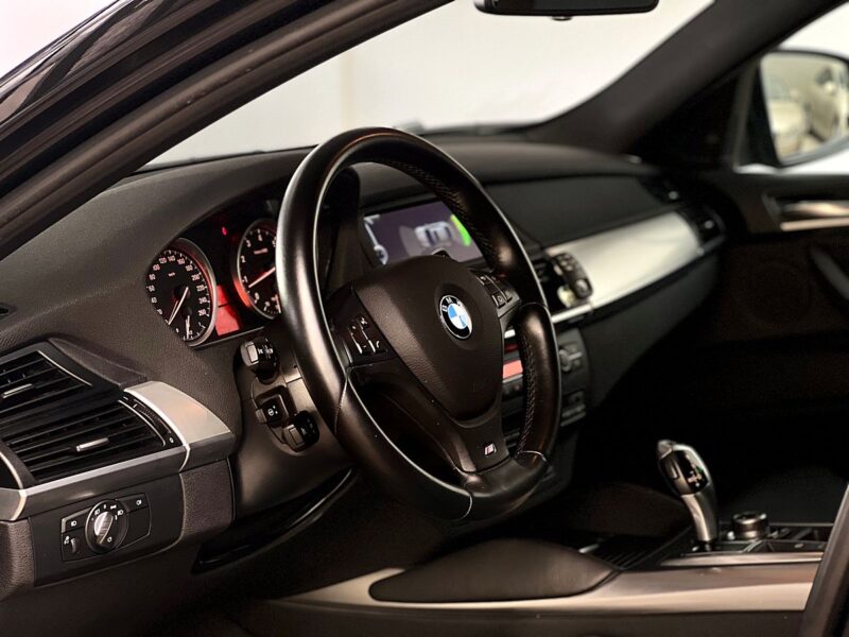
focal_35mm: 77
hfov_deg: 25.3
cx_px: 424
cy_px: 318
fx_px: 1889
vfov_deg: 19.1
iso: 250
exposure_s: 1/40
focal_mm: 9
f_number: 2.8
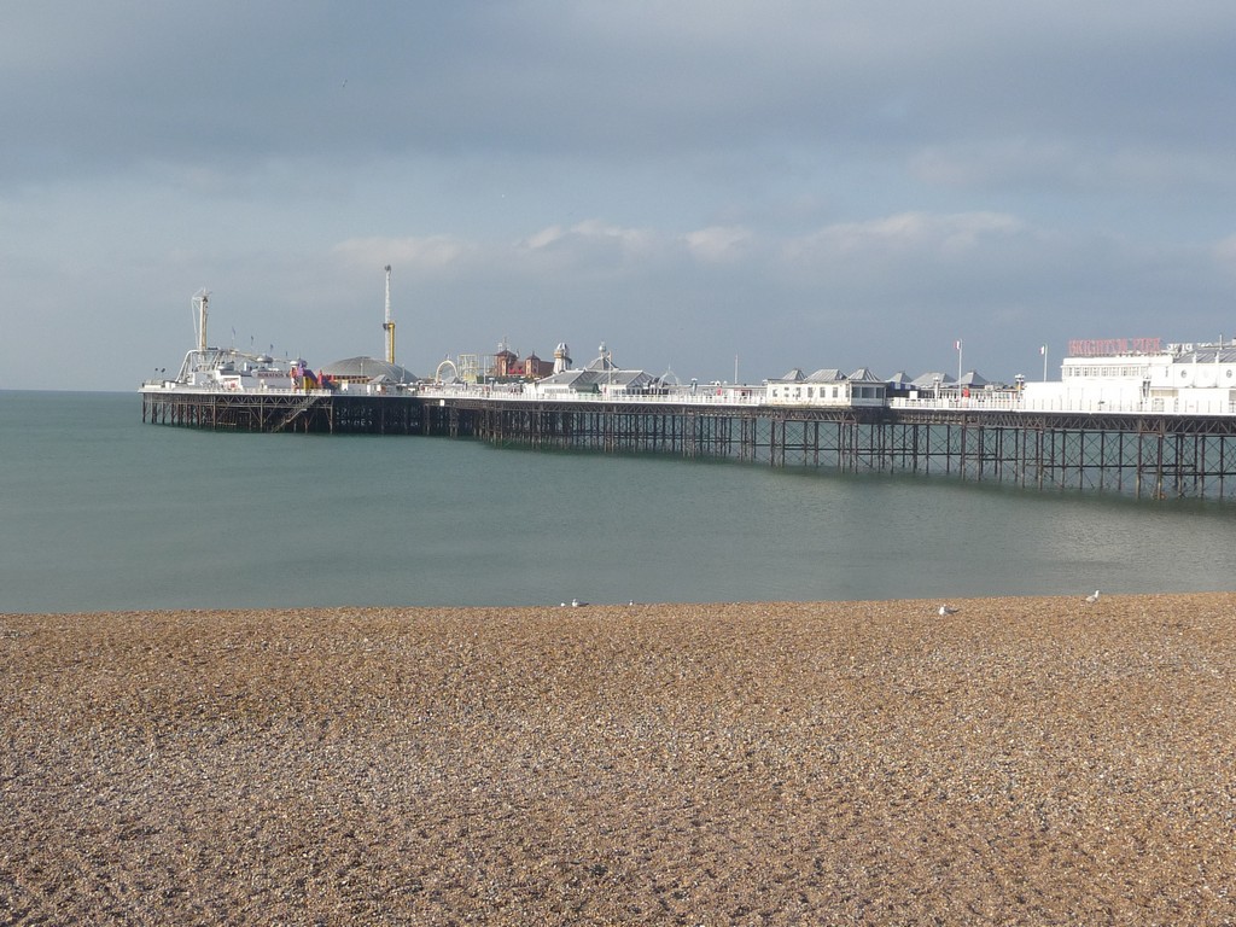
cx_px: 618
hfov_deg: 38.9
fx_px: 1750
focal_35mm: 49
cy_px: 464
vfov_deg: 29.7
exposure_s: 1/800
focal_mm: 6
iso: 100
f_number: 3.7
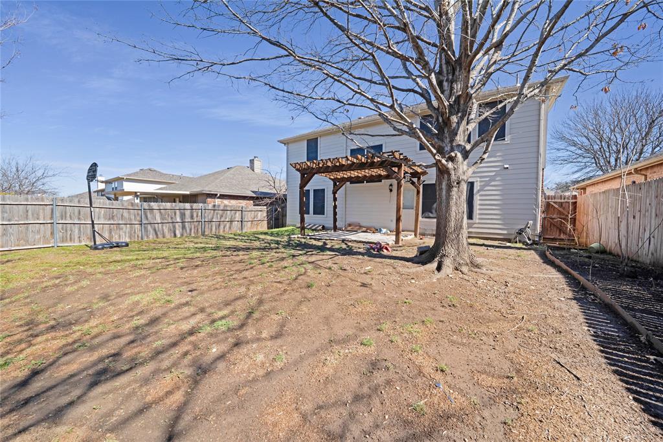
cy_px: 221
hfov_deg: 112.6
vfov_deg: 90.0
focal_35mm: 12
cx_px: 332
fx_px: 221
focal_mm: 12
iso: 500
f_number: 9
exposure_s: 1/400
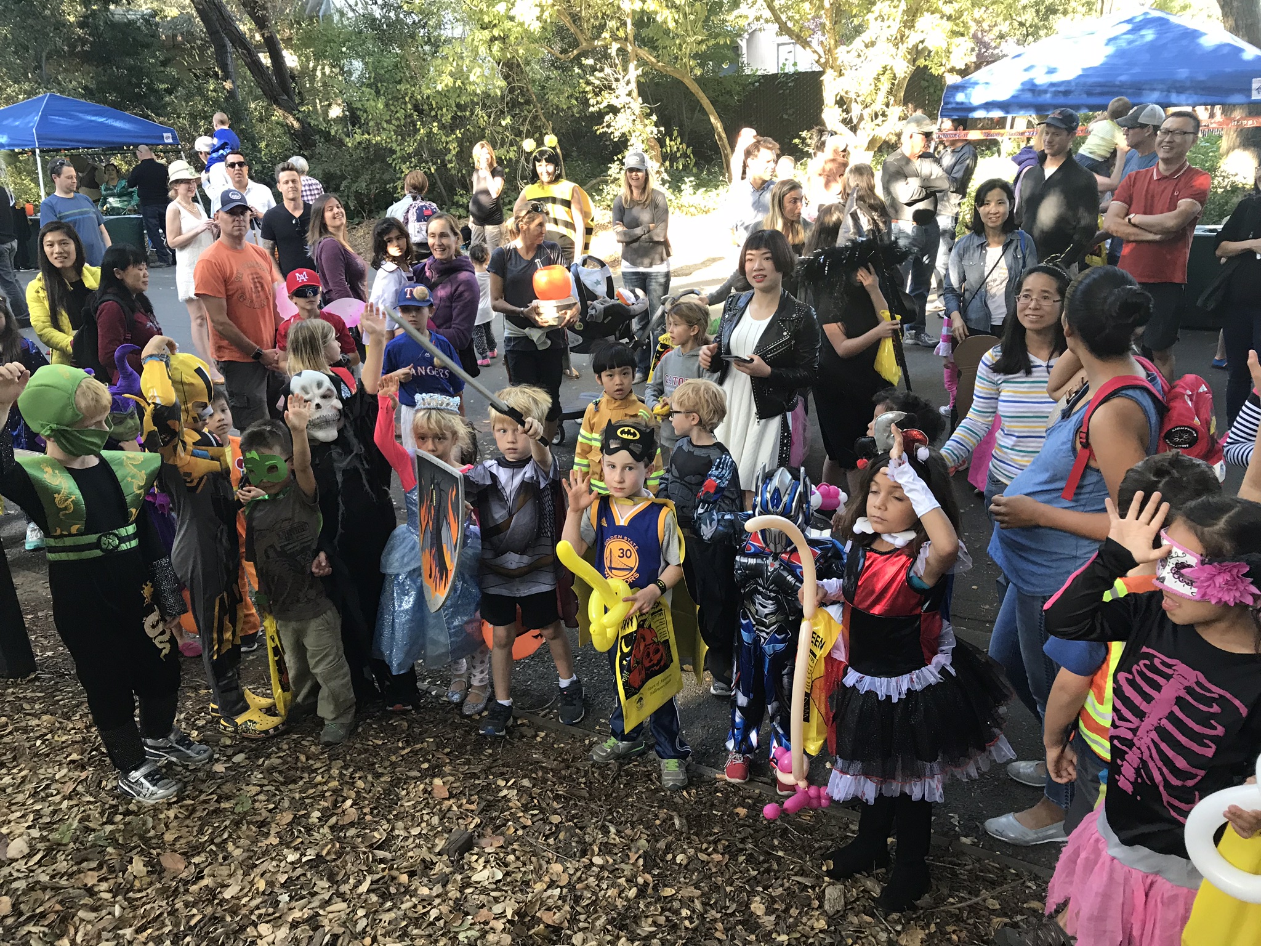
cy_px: 473
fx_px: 1020
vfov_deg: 49.7
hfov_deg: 63.4
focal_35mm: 28
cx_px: 630
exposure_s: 1/30
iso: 25
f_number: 1.8
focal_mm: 3.99
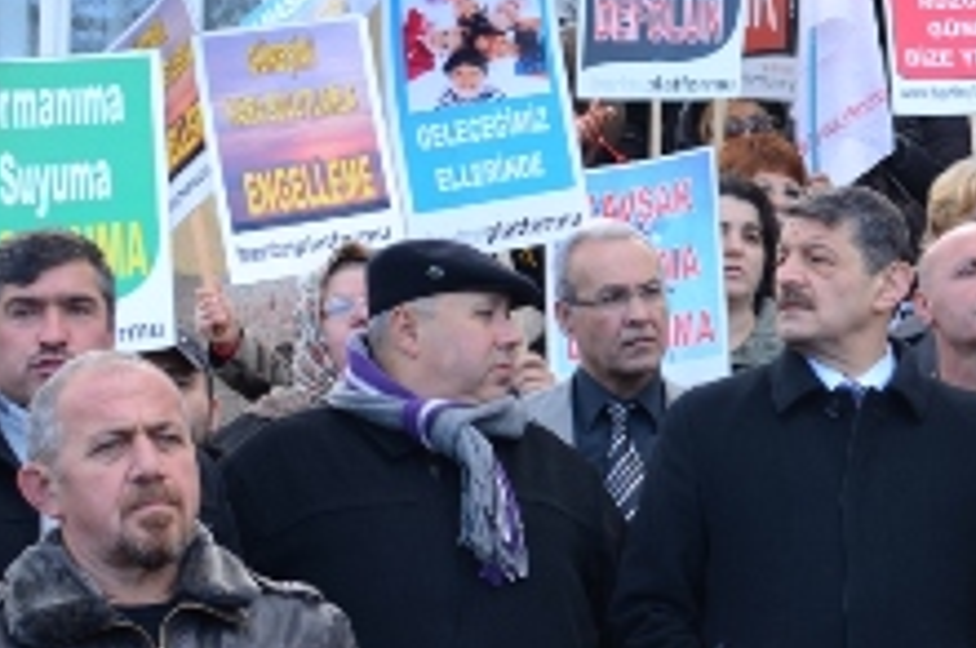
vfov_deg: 12.8
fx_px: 2897
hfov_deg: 18.8
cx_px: 878
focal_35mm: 107
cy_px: 375
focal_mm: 35
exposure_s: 1/80
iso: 100
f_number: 5
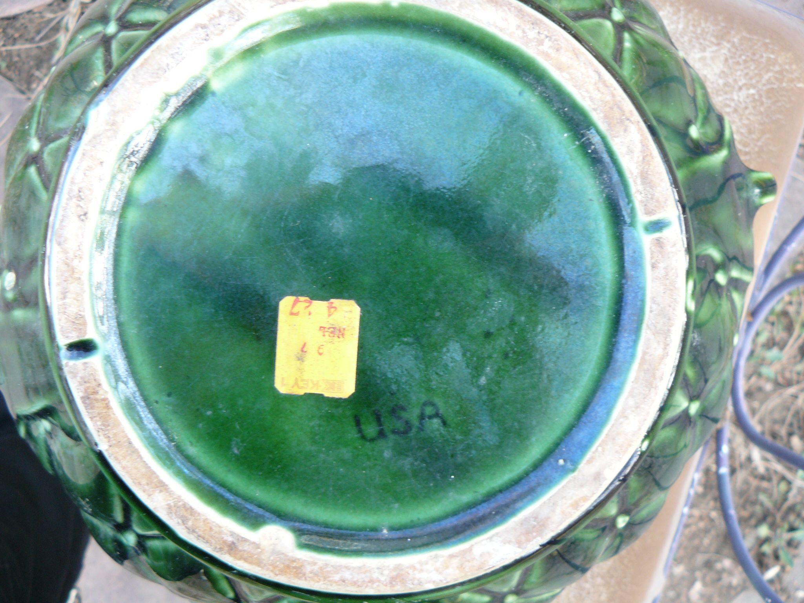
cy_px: 302
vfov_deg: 39.7
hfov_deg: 51.4
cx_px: 402
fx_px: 836
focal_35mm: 36
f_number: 2.8
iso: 100
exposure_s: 1/30
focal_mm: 6
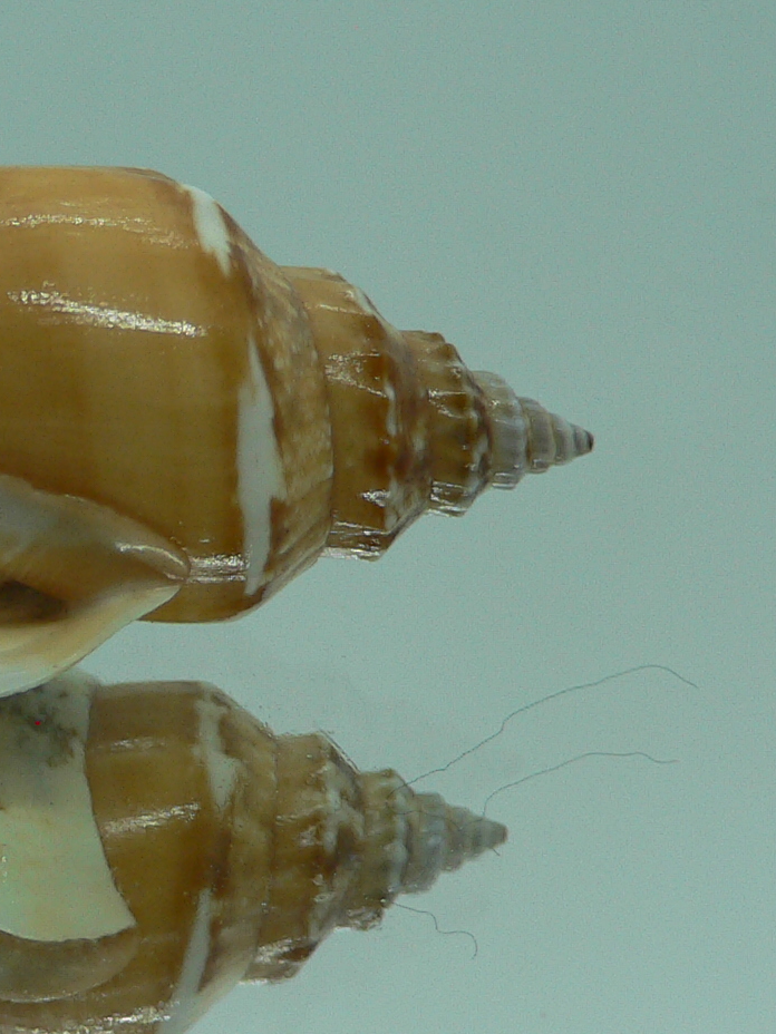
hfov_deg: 18.6
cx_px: -88
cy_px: 557
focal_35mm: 76
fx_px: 2272
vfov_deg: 25.7
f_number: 2.8
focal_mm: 4.6
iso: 80
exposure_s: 1/80
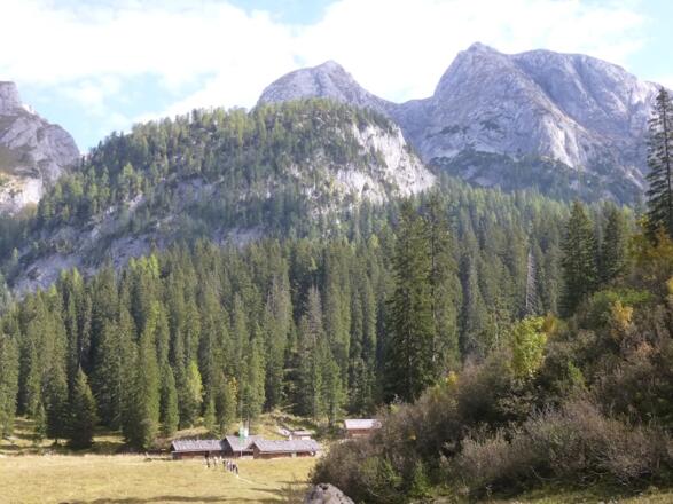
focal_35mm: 48
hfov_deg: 39.7
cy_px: 252
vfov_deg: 30.3
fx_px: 933
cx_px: 336
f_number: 4
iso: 160
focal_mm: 8.6
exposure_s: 1/160
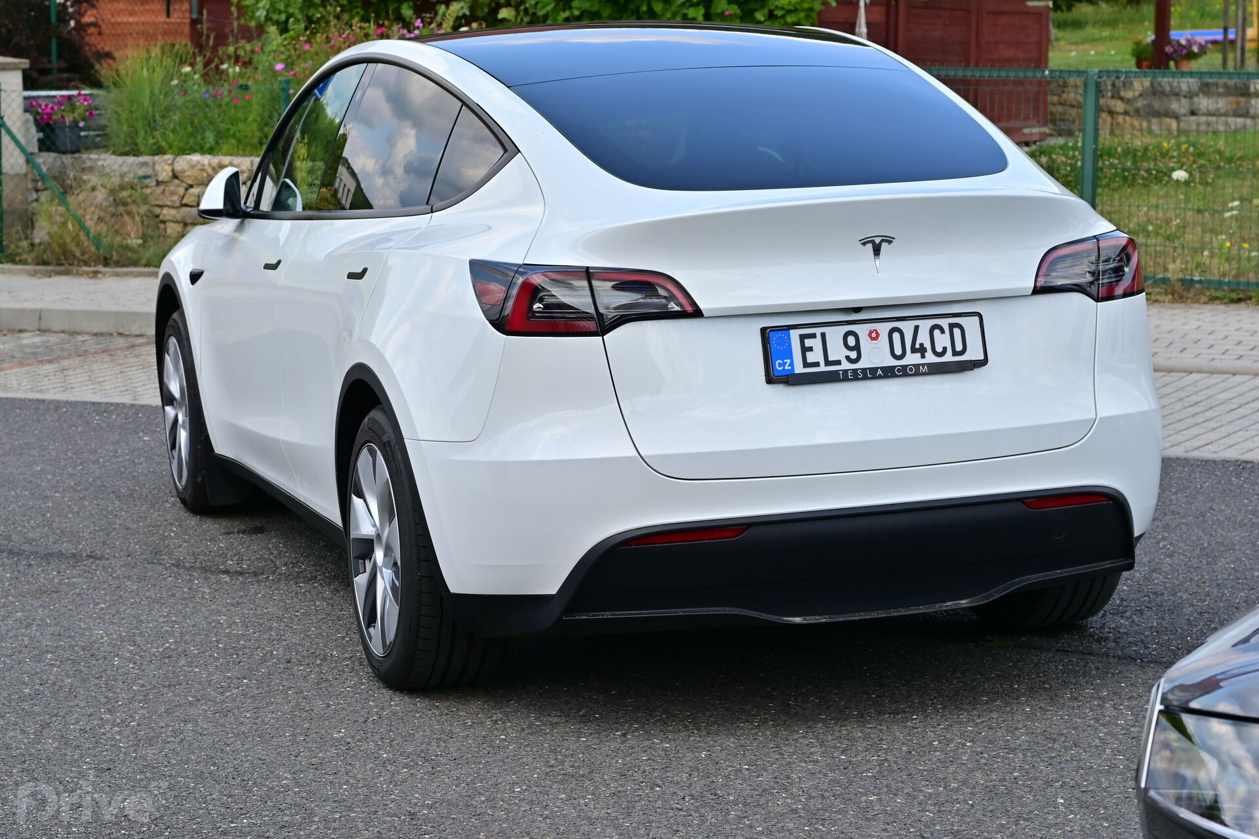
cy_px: 420
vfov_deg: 18.2
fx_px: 2623
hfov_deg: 27.0
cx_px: 630
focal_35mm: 75
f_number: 6.3
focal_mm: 50
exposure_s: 1/500
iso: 160
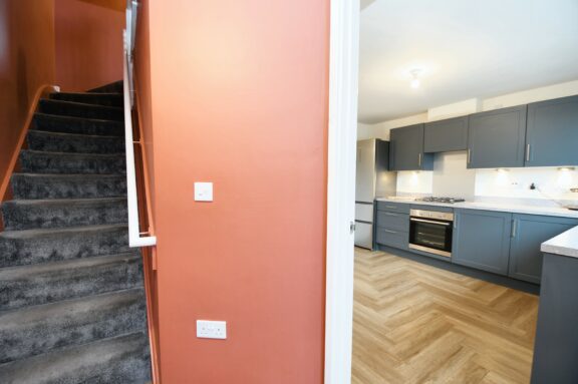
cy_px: 192
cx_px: 289
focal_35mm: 15
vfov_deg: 77.2
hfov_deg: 100.4
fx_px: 241
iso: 100
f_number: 3.5
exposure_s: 1/5
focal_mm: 10
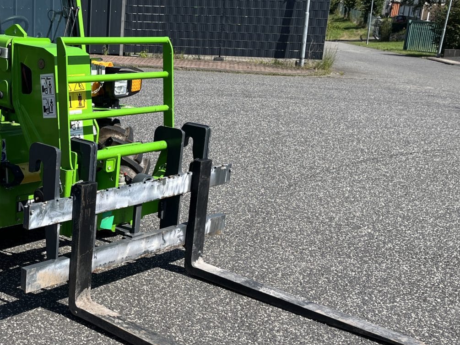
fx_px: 704
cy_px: 203
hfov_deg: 34.3
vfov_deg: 27.5
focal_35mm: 53
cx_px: 51
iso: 50
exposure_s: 1/2825
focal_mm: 5.1
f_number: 1.6
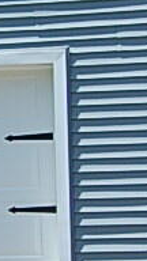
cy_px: 120
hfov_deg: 5.4
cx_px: -170
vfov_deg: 9.8
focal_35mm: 221
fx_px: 1531
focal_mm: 18
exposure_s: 1/250
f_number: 8
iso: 200
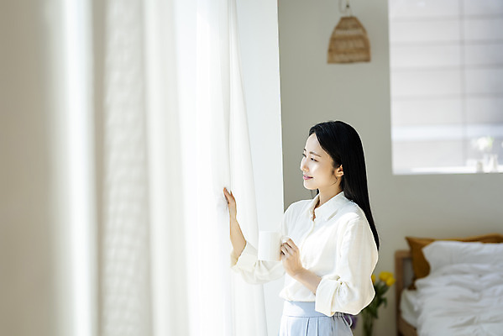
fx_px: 1188
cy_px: 168
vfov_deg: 16.1
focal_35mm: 85
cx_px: 252
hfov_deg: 23.9
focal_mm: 85
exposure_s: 1/400
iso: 125
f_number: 2.8
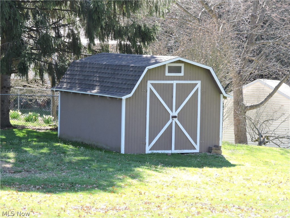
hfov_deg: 11.0
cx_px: 145
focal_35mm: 180
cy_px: 109
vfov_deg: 8.2
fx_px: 1508
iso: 125
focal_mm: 32.2
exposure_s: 1/60
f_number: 5.3
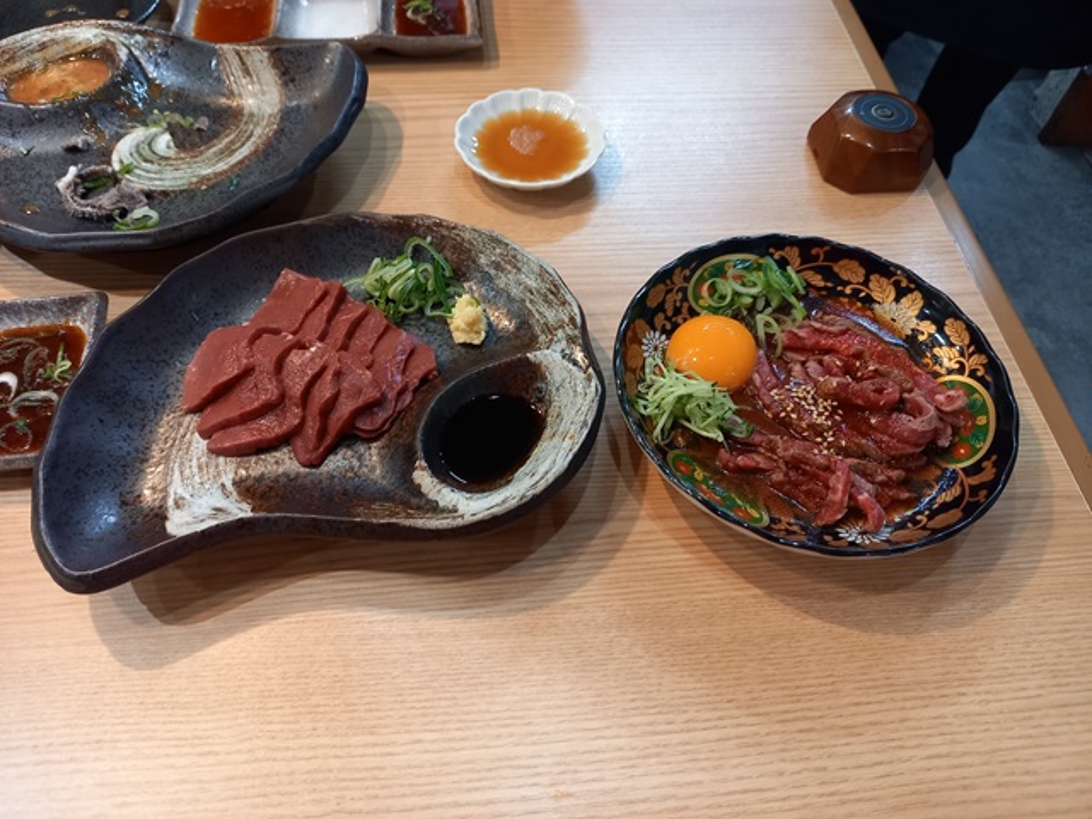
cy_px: 410
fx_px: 789
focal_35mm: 25
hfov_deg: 69.4
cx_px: 546
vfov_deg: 54.9
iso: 320
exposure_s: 1/30
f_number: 1.8
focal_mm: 4.65
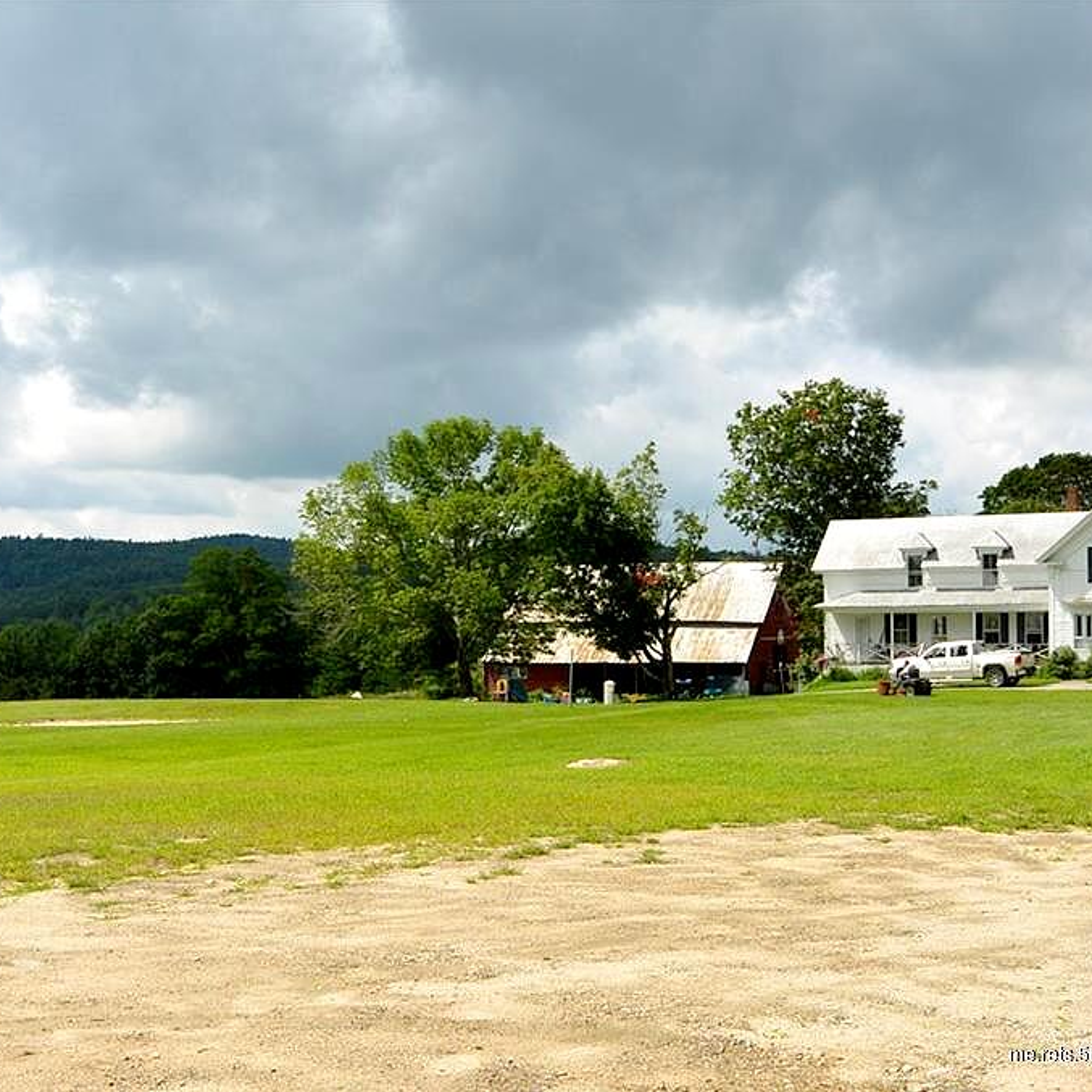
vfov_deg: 37.6
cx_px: 518
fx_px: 1606
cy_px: 547
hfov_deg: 37.5
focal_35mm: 45
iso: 160
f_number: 6.3
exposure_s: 1/640
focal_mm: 13
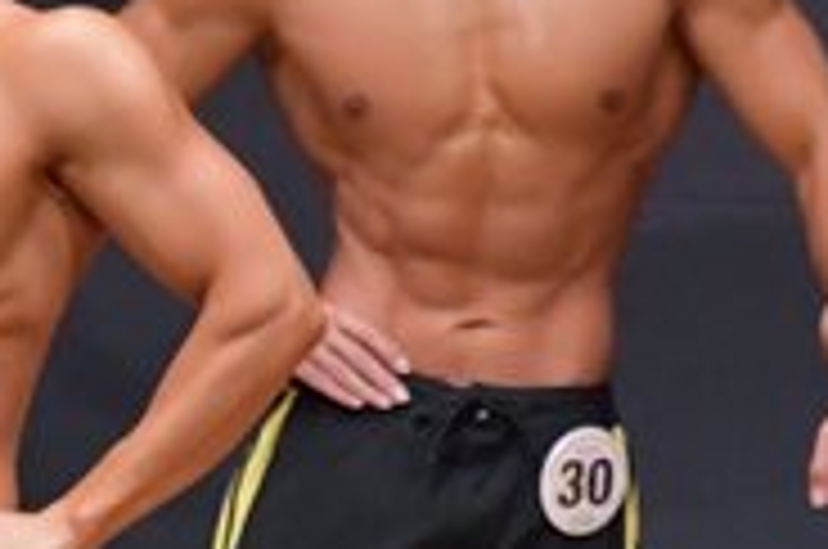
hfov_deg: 1.6
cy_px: 765
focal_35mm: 1267
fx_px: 29090
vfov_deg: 1.1
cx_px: -655
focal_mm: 200
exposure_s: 1/400
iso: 6400
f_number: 5.6
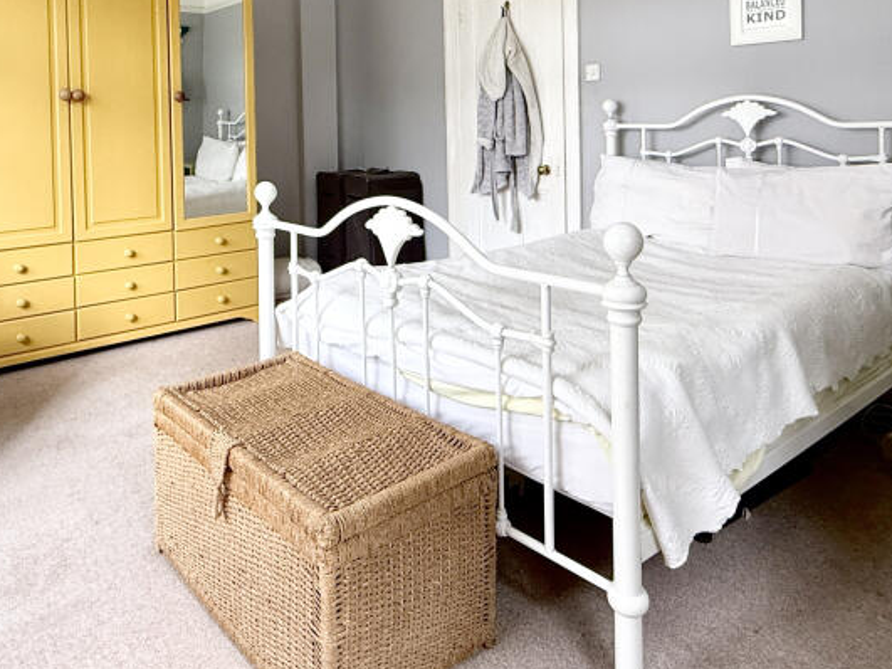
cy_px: 113
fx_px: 696
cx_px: 420
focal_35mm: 27
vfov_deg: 47.8
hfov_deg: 65.3
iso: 200
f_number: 2.2
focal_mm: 2.22
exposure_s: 1/99
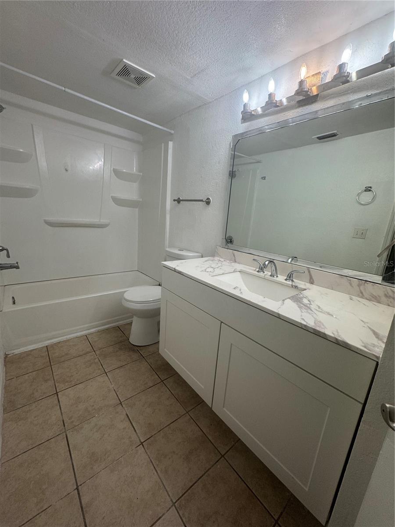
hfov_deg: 85.7
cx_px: 198
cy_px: 264
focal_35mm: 14
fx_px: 213
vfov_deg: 102.1
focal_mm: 2.22
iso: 100
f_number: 2.2
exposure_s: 1/120
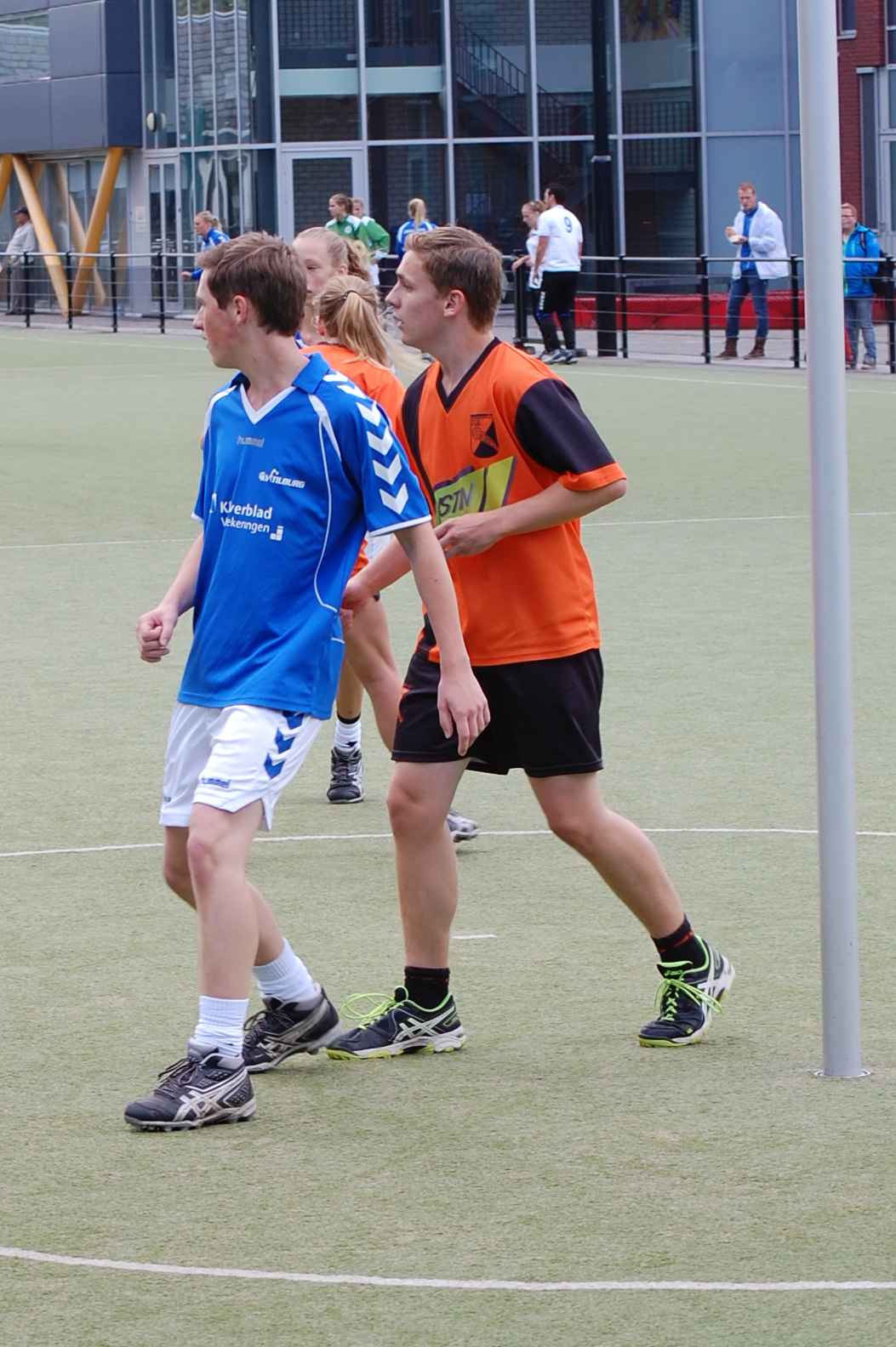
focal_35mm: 82
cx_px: 448
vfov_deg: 24.6
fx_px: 3086
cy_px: 674
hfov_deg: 16.5
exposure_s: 1/200
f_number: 7.1
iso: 200
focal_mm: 55
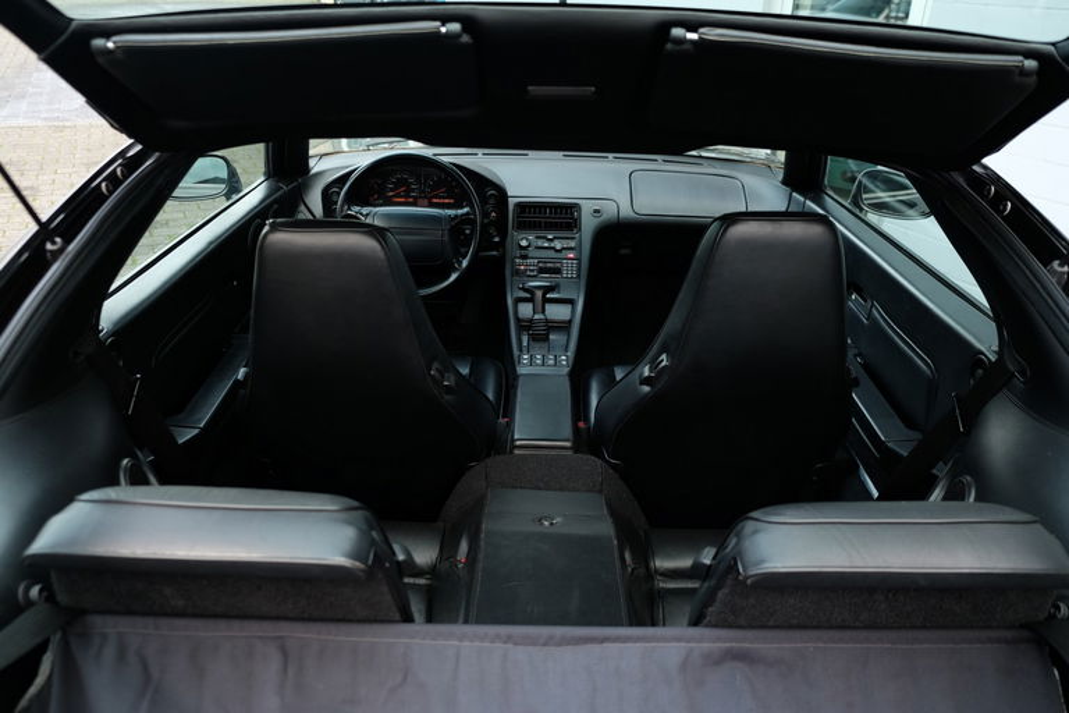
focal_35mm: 27
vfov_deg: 47.9
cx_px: 534
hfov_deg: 67.4
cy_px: 356
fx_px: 802
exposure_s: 1/60
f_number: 2.8
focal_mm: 18
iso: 400
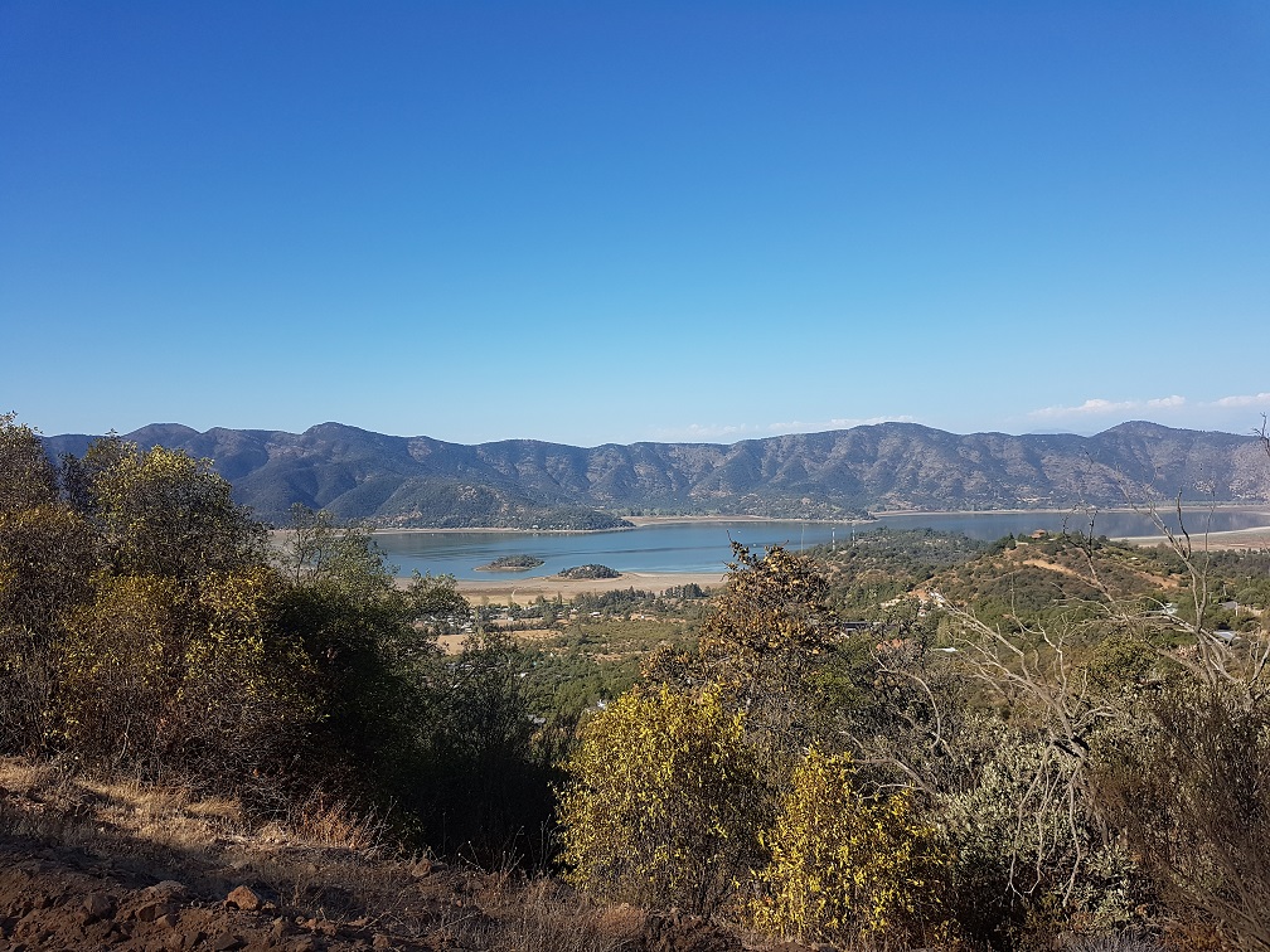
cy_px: 476
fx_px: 954
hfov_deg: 67.3
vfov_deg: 53.1
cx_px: 635
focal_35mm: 26
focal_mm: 4.2
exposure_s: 1/2024
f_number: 1.7
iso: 40
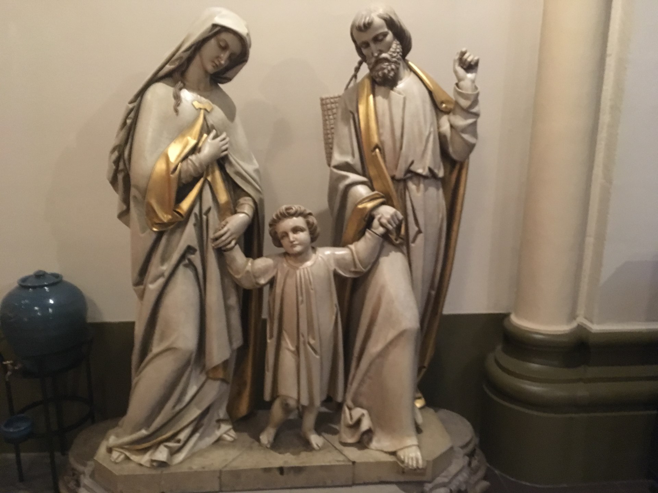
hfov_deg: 61.7
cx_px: 329
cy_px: 246
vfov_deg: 48.2
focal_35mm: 29
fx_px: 551
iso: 500
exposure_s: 1/17
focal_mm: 4.15
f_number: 2.2
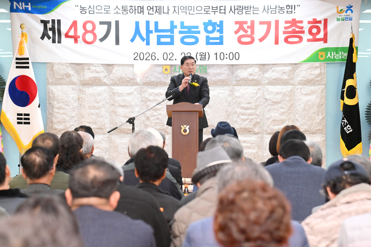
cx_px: 186
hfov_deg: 17.1
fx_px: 1237
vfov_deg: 11.4
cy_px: 124
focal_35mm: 120
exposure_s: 1/250
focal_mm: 120
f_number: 6.3
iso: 5000
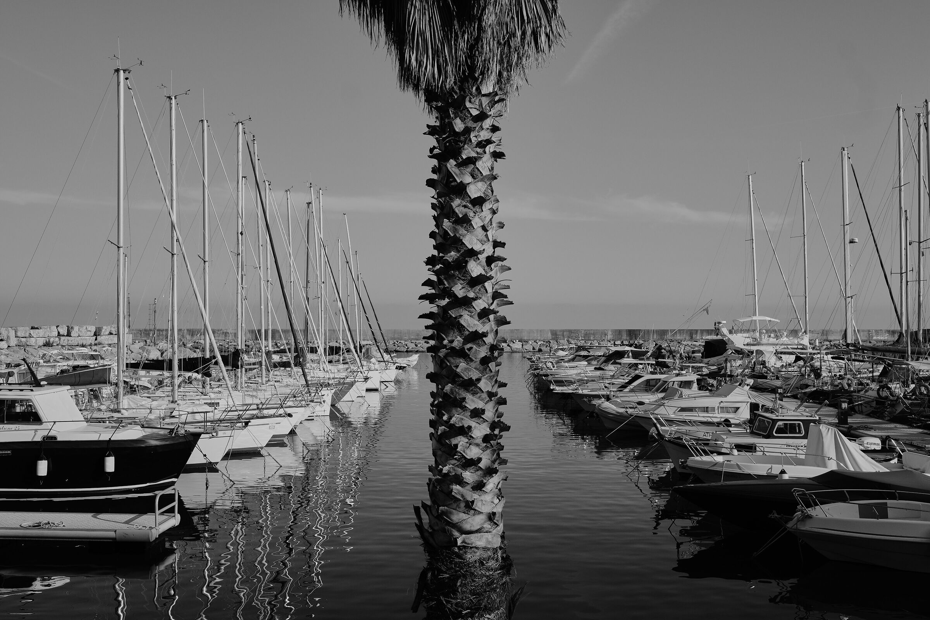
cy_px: 310
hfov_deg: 54.4
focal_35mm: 35
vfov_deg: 37.9
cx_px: 465
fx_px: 904
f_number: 8
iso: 200
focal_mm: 23
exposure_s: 1/340
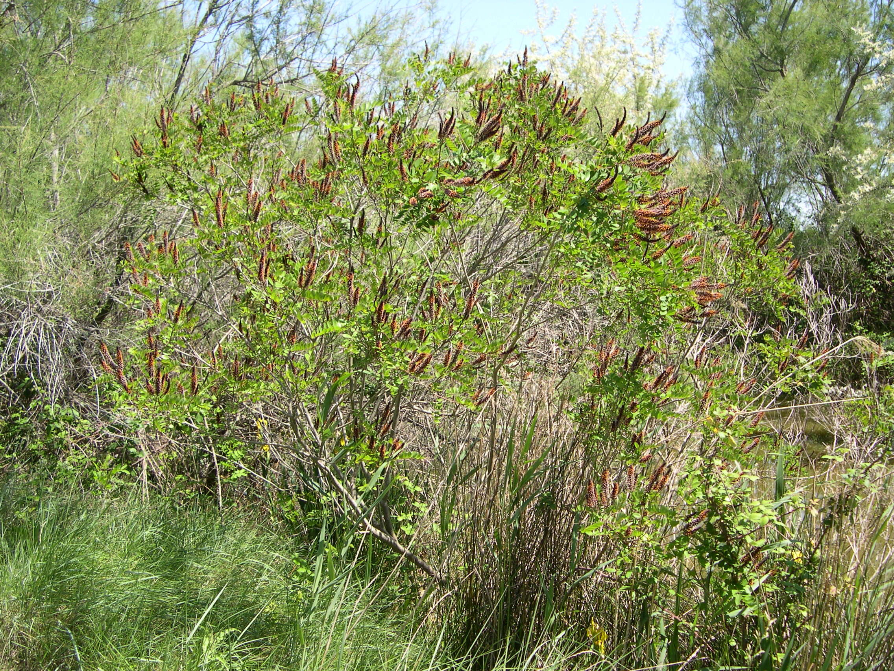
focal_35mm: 38
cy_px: 336
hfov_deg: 49.0
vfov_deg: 37.7
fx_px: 981
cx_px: 447
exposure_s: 1/538
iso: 100
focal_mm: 8
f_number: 2.8
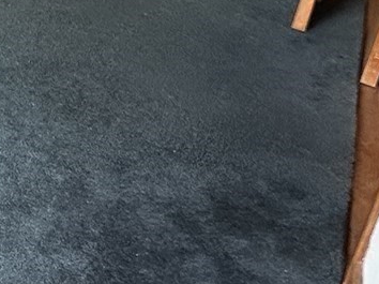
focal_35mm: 81
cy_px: -152
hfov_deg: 18.4
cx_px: -318
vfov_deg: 16.4
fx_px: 886
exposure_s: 1/99
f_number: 2.2
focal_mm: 2.22
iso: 250
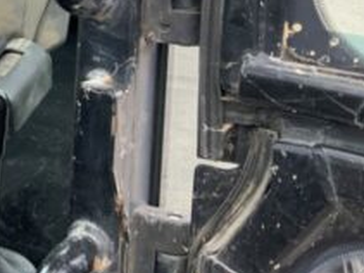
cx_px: -145
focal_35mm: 88
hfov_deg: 19.9
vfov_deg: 16.2
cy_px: -35
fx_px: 925
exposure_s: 1/210
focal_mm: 3
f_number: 1.8
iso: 16
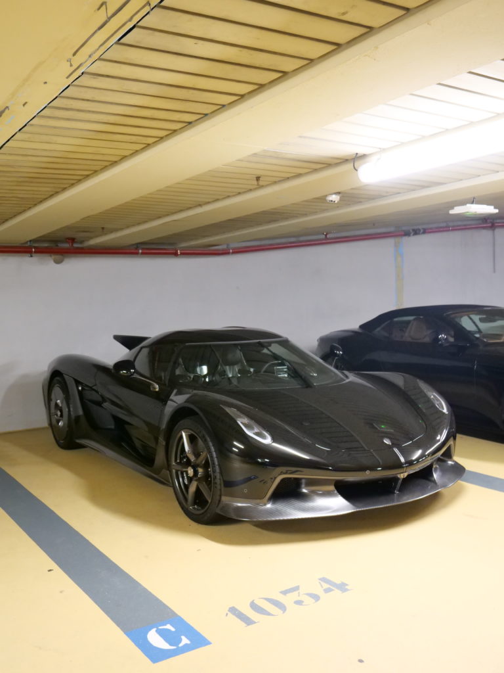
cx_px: 252
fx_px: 660
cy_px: 336
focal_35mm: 34
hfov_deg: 41.8
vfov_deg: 54.0
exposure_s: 1/60
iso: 2500
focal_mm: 17
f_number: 3.1
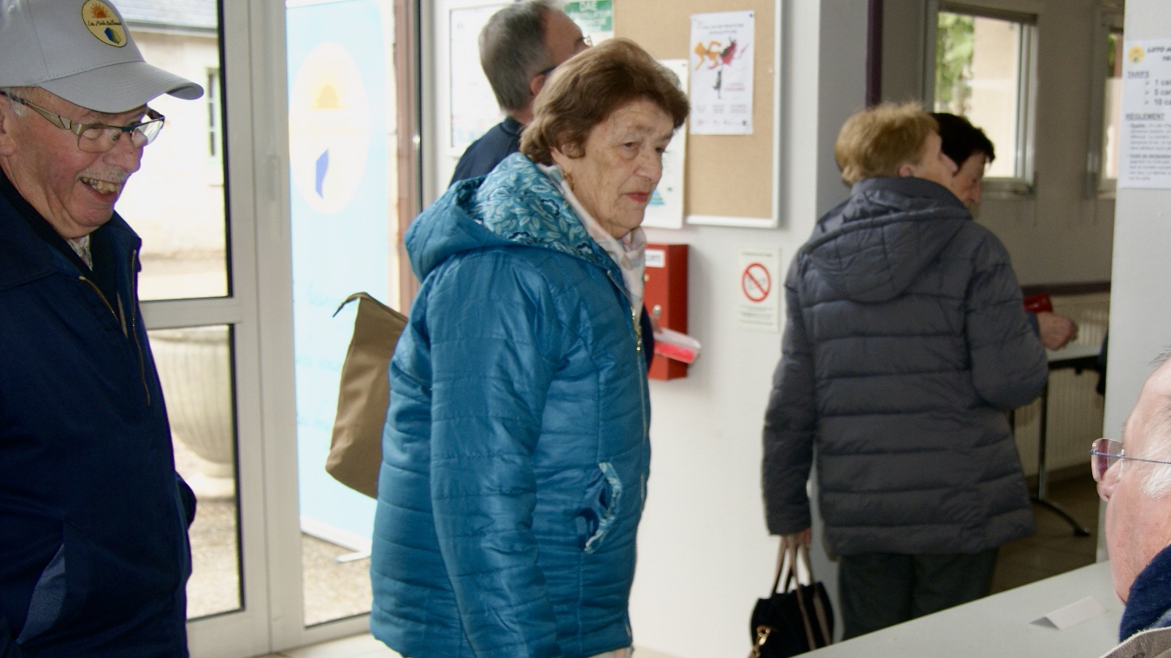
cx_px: 799
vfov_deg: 12.0
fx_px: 3128
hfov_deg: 21.1
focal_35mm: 101
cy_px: 418
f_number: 4.5
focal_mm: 45
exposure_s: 1/60
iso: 200
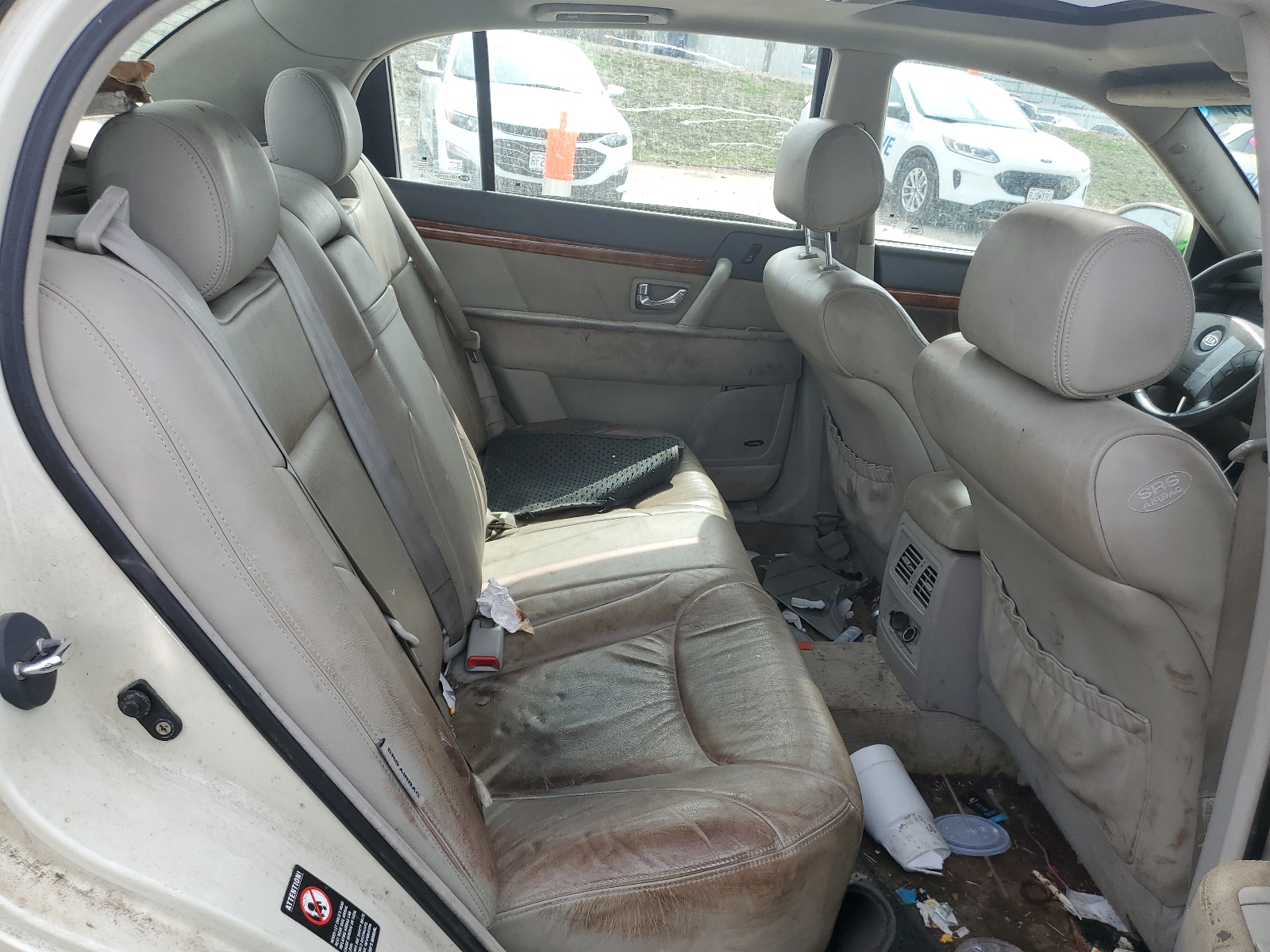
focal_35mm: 26
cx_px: 635
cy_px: 476
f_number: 1.5
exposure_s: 1/769
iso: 50
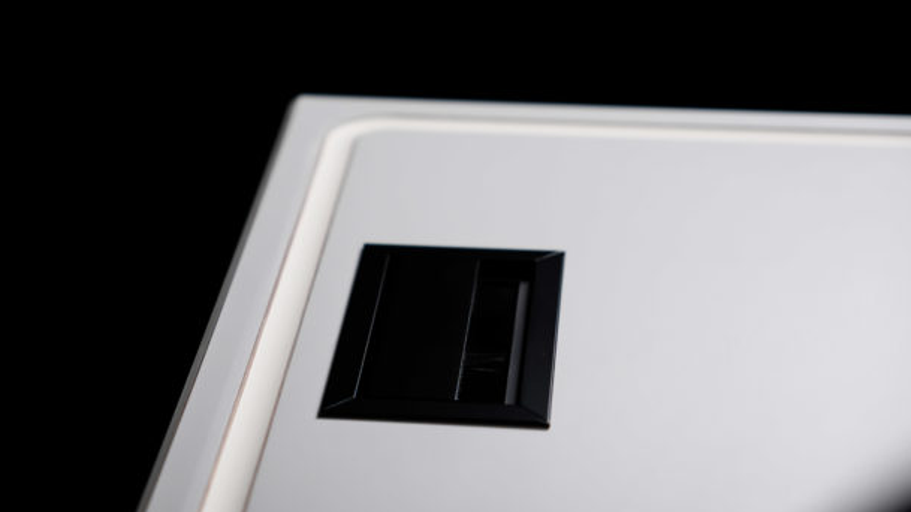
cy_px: 234
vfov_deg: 15.2
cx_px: 411
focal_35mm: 79
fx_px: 1911
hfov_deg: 26.8
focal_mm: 39.9
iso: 250
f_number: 2.8
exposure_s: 1/200
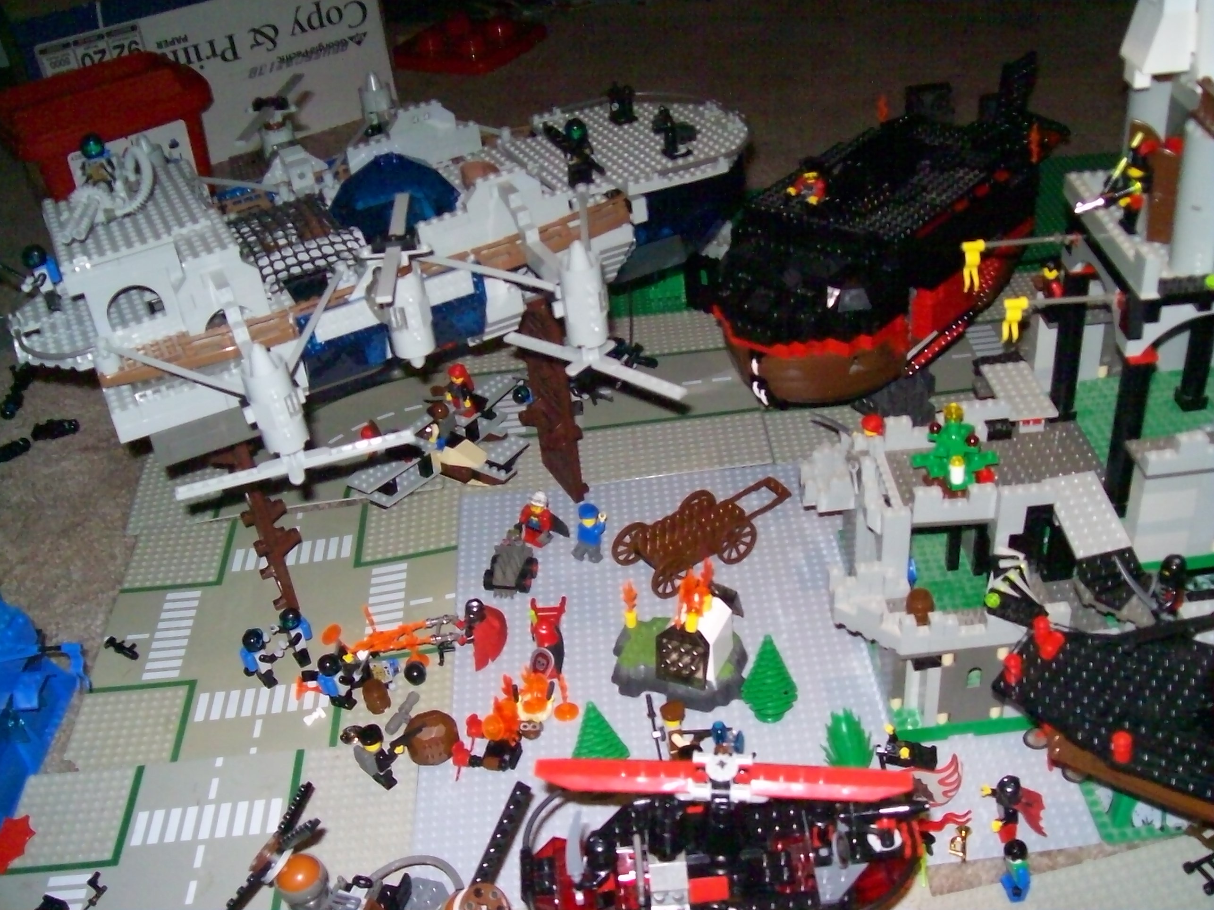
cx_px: 607
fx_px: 1262
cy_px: 455
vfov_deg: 39.6
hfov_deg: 51.4
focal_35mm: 36
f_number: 2.7
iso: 200
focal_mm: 6
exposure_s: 1/128
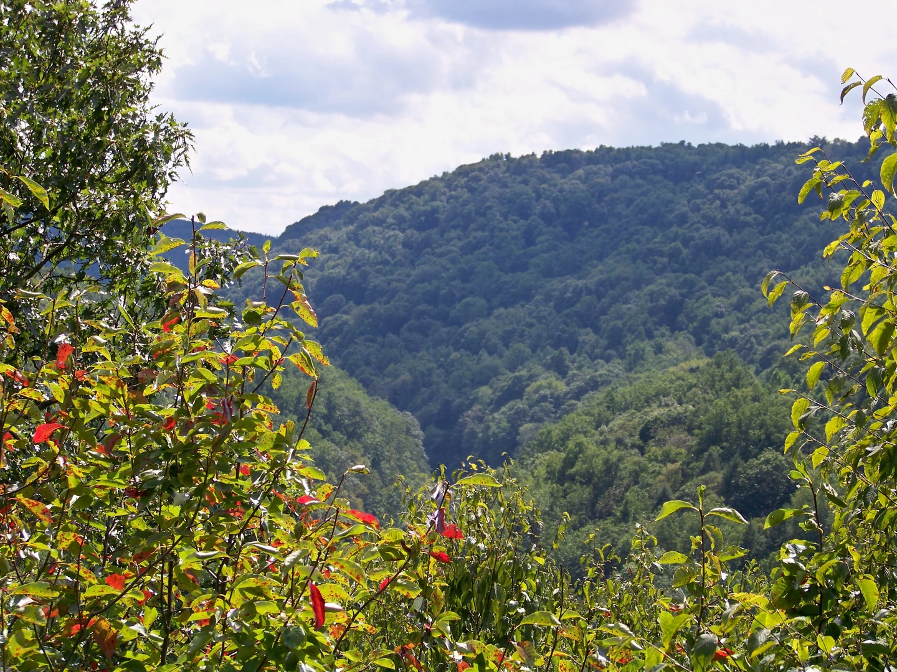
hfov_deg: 20.4
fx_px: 2488
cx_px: 448
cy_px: 336
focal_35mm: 96
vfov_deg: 15.4
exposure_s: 1/640
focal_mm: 17.6
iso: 100
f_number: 3.2
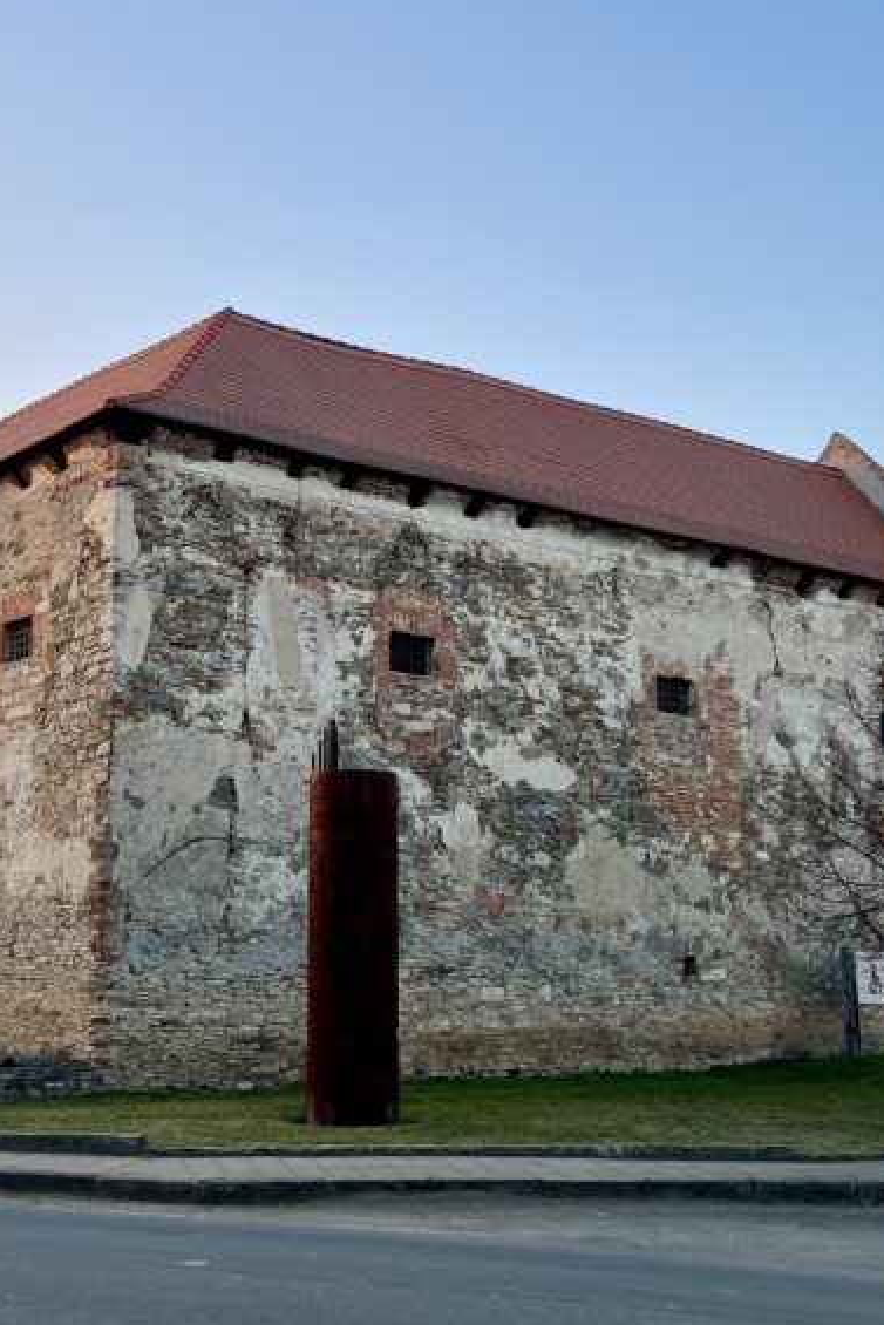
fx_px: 1804
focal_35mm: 49
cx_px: 317
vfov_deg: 40.3
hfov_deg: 27.4
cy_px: 614
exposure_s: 1/639
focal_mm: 5.7
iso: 50
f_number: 1.5
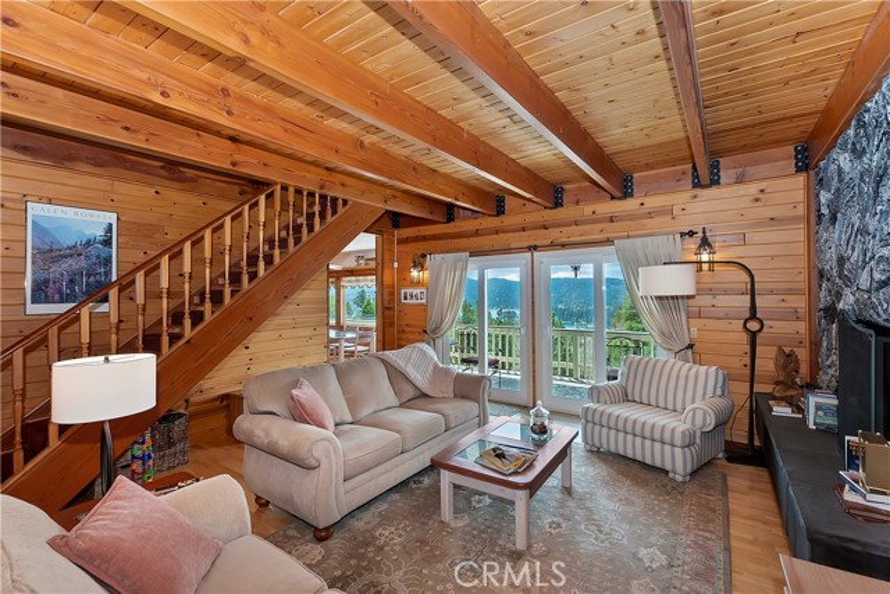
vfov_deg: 77.4
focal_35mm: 15
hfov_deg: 100.4
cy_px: 297
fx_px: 371
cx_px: 445
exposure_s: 1/30
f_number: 8
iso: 400
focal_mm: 10
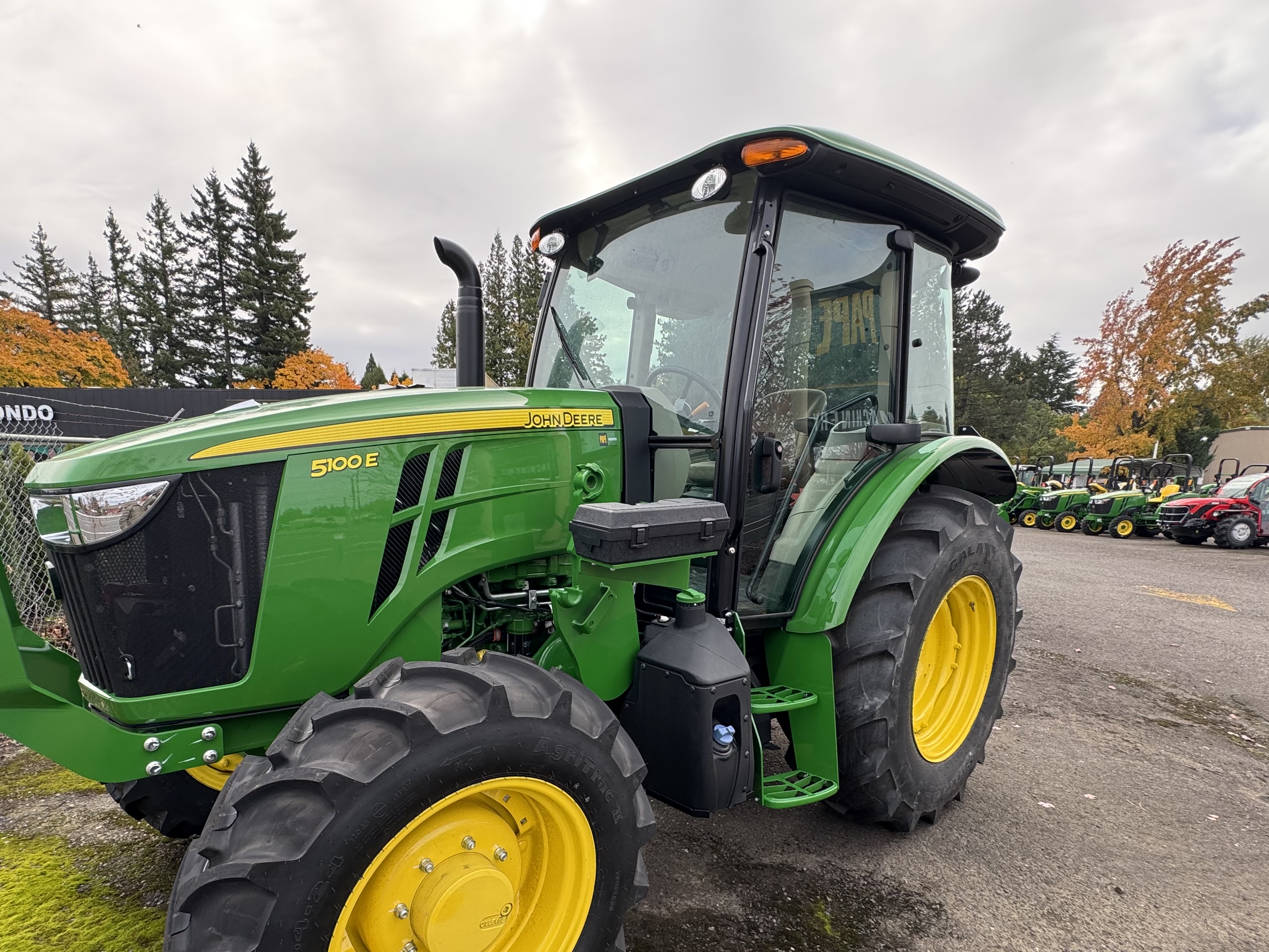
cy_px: 606
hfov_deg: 84.5
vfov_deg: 67.4
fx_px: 696
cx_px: 581
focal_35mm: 19
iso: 40
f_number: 2.2
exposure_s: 1/268
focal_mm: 2.22
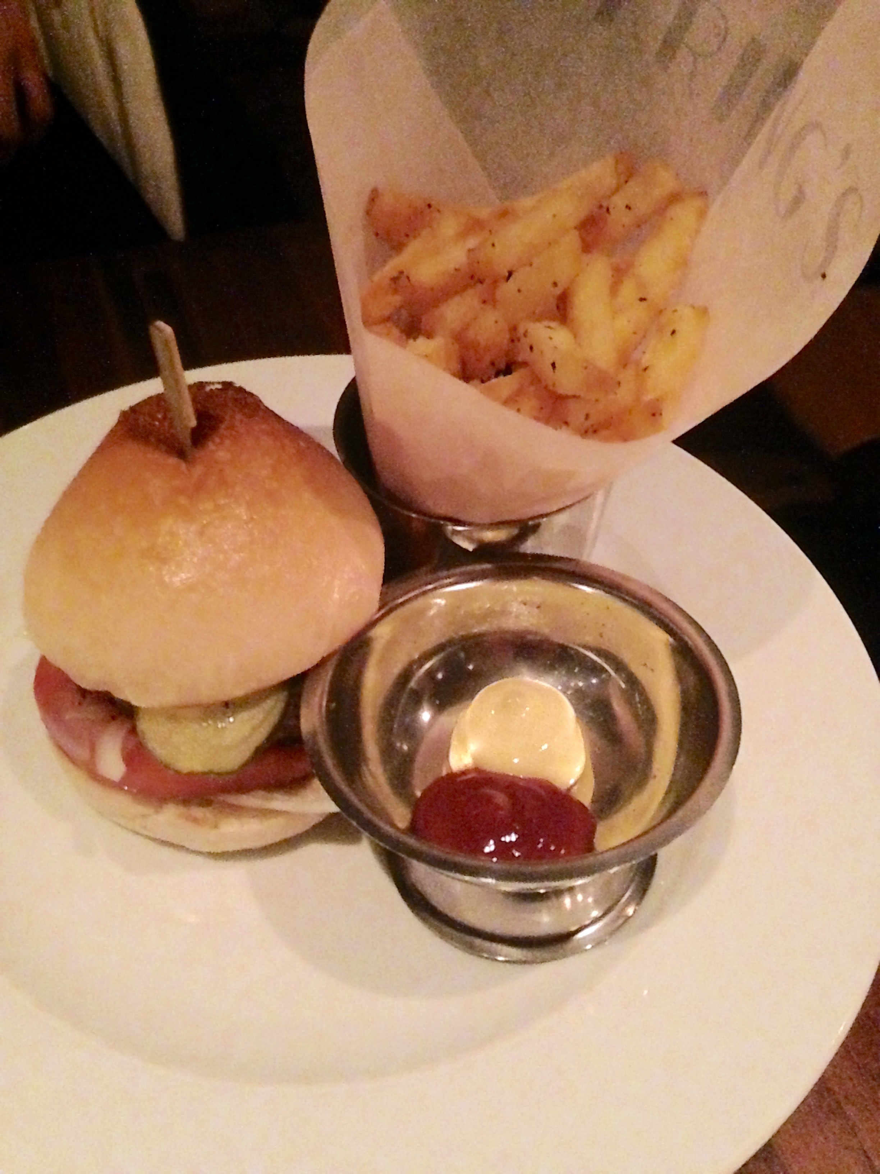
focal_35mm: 33
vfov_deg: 55.4
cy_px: 587
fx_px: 1119
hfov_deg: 42.9
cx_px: 440
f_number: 2.4
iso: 1600
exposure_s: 1/15
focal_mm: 4.12
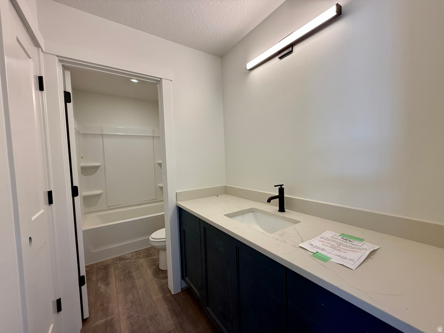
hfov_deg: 102.1
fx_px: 180
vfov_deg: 85.7
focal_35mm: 14
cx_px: 222
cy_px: 166
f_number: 2.2
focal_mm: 2.22
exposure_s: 1/120
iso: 100
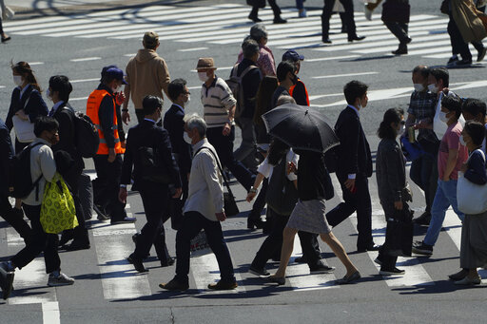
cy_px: 162
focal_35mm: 400
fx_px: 5409
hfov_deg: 5.2
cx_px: 244
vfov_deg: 3.4
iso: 125
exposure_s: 1/1000
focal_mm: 400
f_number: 5.6
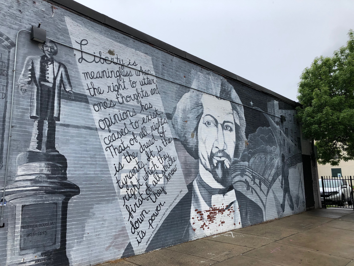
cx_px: 177
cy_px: 133
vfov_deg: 49.7
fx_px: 286
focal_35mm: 28
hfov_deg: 63.4
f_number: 1.8
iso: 20
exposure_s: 1/867
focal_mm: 3.99
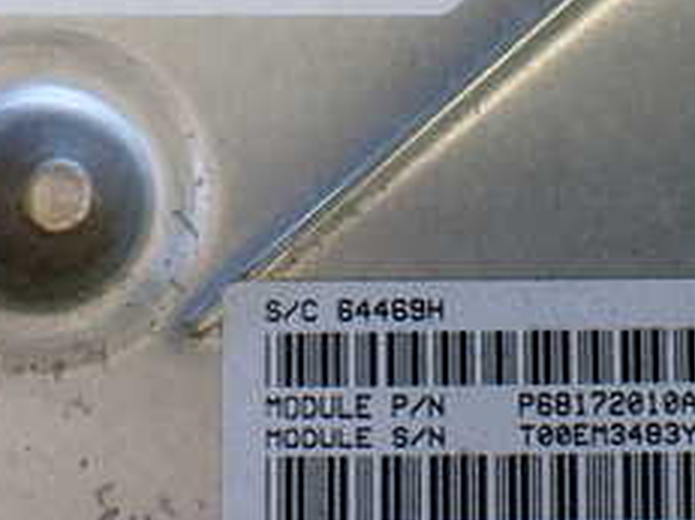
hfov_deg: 25.0
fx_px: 1565
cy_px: -3
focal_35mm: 78
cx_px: 427
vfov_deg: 18.4
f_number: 2.3
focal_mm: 5.4
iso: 100
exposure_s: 1/125
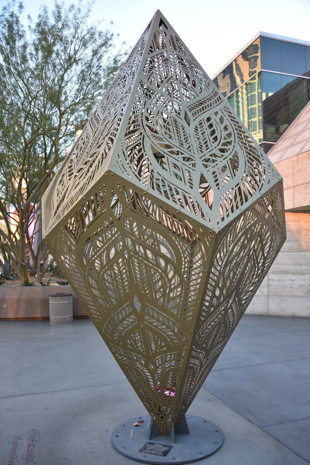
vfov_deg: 58.7
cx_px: 155
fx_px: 413
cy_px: 232
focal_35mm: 32
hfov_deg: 41.1
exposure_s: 1/60
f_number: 4
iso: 100
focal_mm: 32
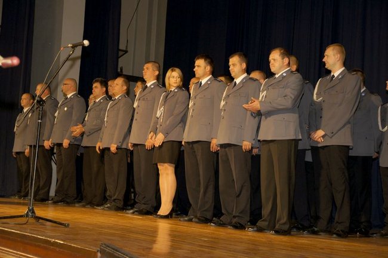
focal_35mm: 68
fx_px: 727
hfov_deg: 29.9
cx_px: 194
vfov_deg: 20.1
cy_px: 129
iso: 400
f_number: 5.6
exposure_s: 1/80
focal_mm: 45
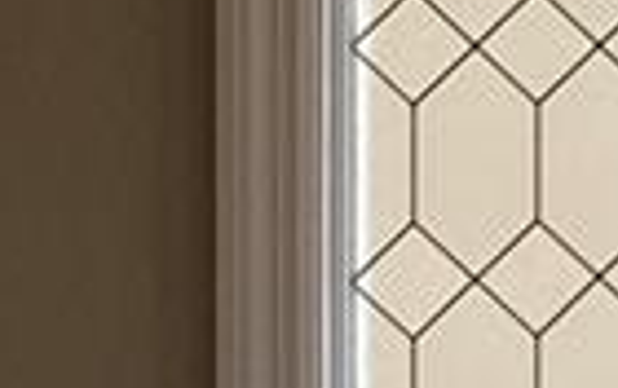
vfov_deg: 5.6
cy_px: -35
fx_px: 3981
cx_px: 1726
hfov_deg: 7.9
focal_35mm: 236
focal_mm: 4.25
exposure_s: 1/60
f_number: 1.8
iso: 64
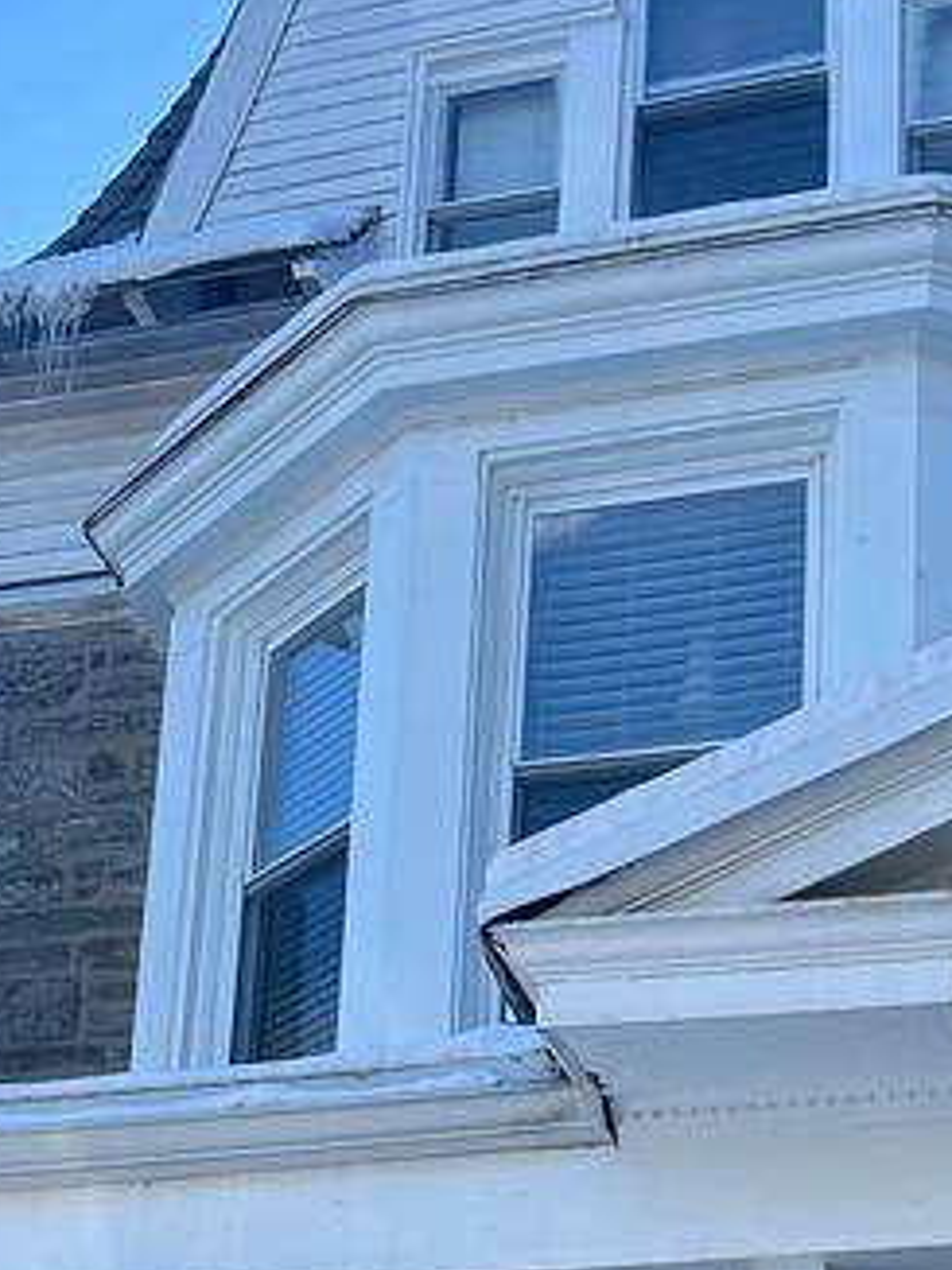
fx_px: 3156
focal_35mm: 86
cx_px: 330
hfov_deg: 17.1
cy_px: 1371
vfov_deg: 21.7
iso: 50
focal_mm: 5.7
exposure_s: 1/1869
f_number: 1.5
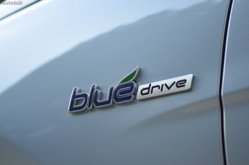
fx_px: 569
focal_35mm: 82
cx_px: 124
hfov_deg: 24.7
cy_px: 82
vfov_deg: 16.5
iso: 1600
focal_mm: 55
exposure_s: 1/160
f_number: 2.8
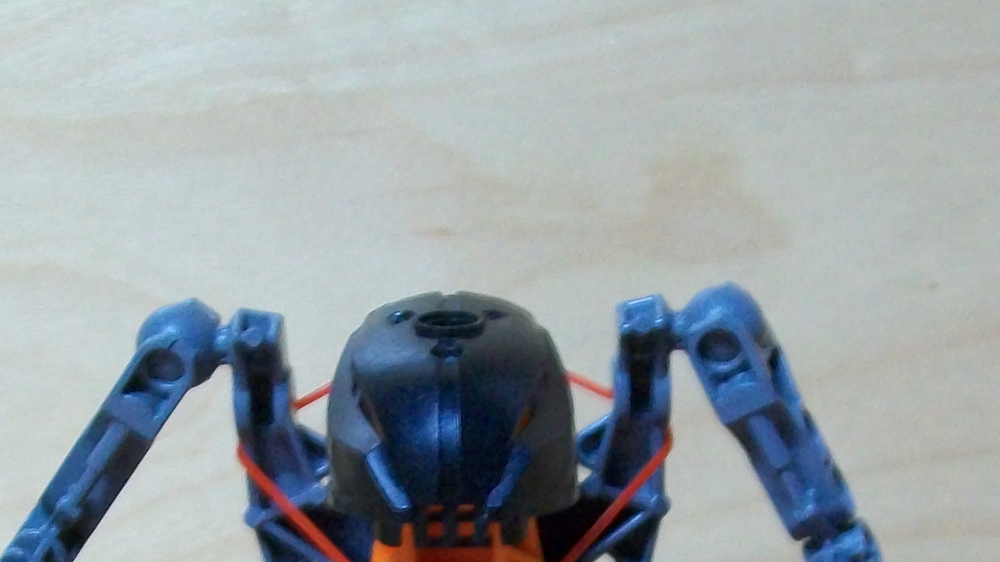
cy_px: 734
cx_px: 436
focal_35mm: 88
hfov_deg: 24.2
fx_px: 2333
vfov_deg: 13.3
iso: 172
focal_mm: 6
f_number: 2.7
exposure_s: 1/8
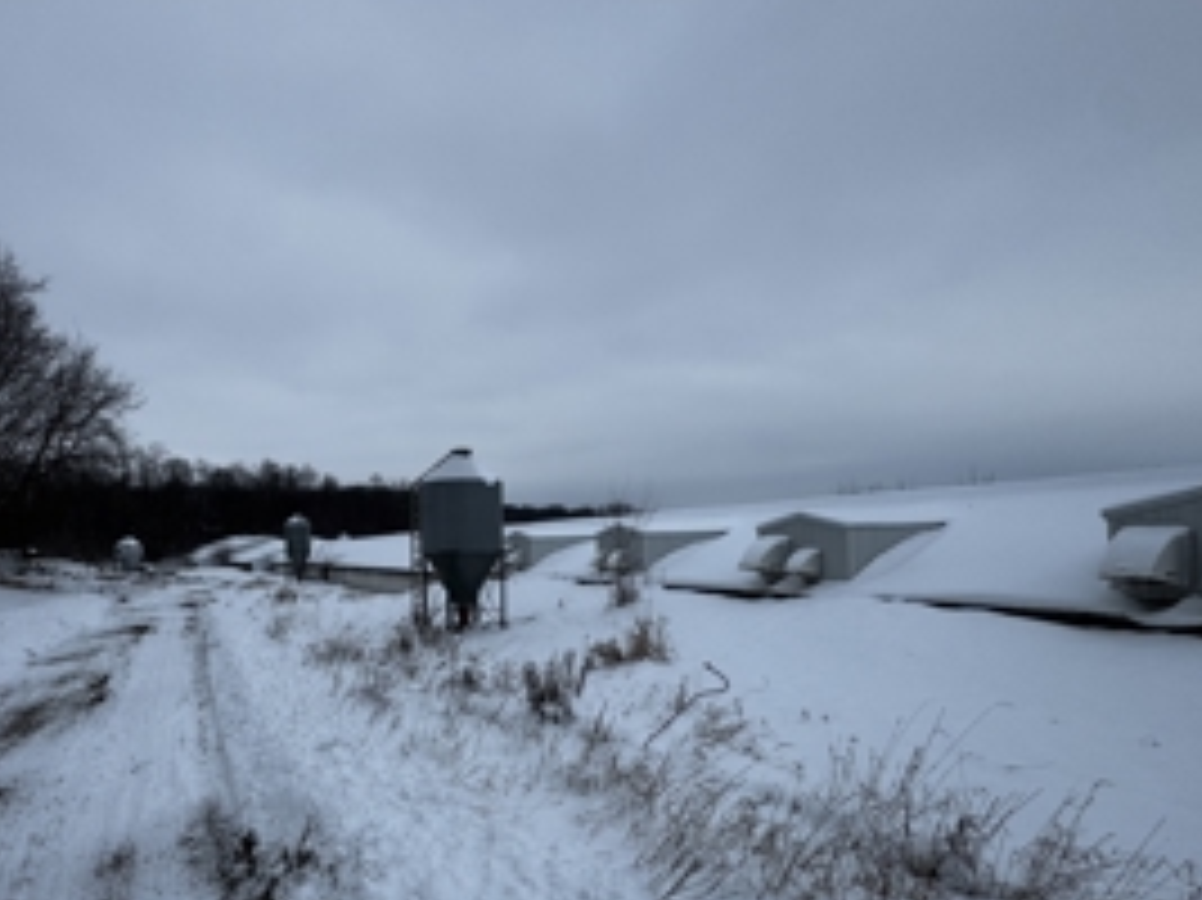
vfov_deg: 62.9
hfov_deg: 78.2
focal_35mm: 21
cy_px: 536
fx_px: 729
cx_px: 486
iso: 50
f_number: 2.2
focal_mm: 2.22
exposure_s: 1/1395
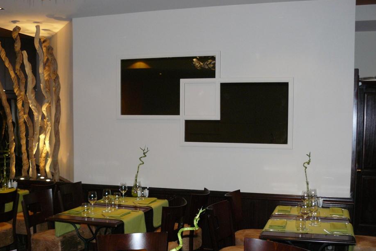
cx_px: 177
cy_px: 157
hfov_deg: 46.4
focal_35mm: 42
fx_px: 439
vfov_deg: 31.8
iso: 200
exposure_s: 1/30
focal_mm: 6
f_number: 2.8
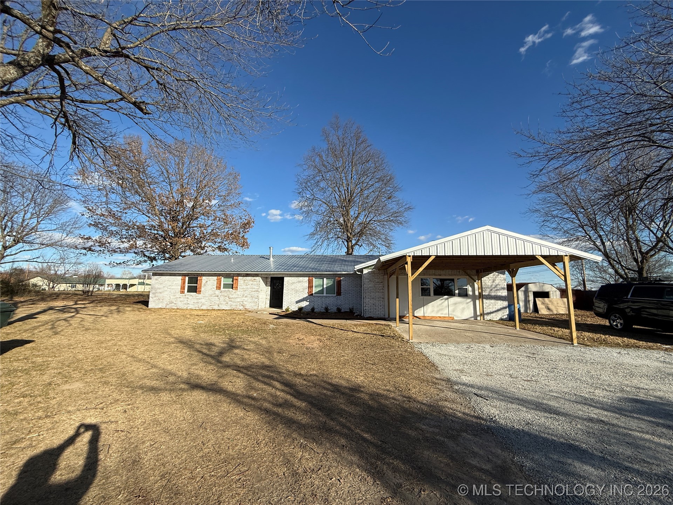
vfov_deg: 85.7
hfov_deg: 102.1
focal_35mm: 14
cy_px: 252
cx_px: 336
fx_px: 272
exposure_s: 1/2611
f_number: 2.2
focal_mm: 2.22
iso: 64
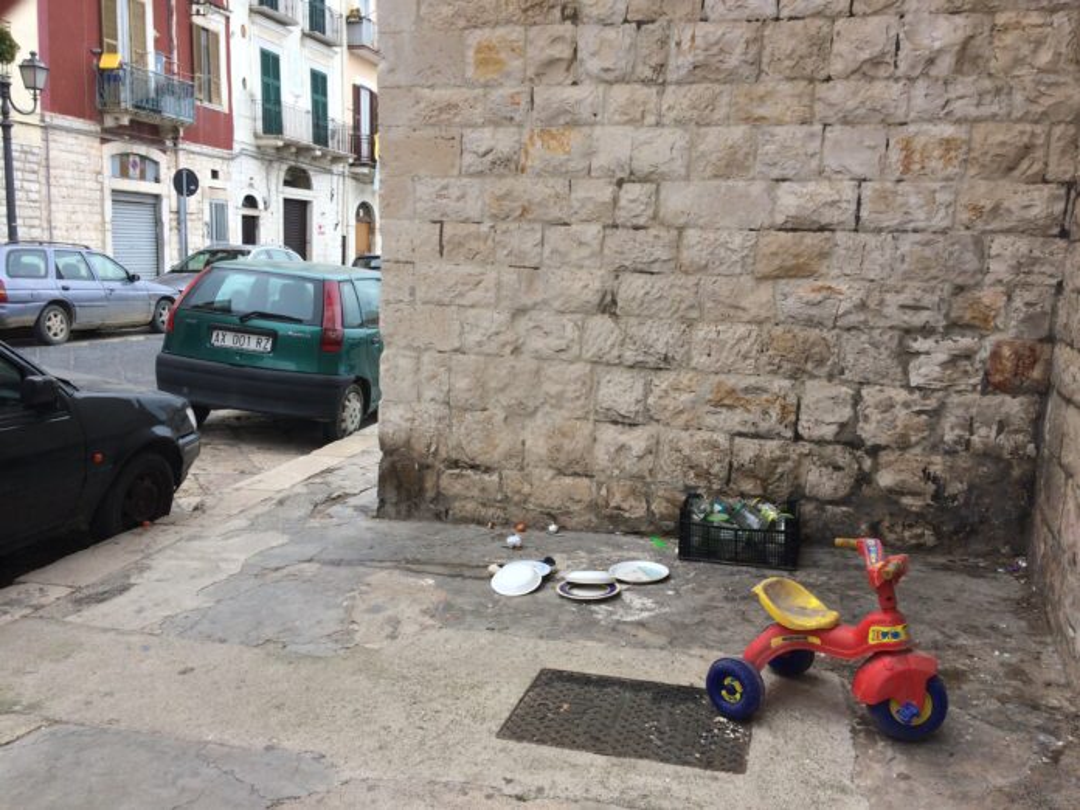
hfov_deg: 61.7
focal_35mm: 29
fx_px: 905
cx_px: 540
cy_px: 405
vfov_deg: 48.2
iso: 32
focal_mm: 4.15
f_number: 2.2
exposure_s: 1/391
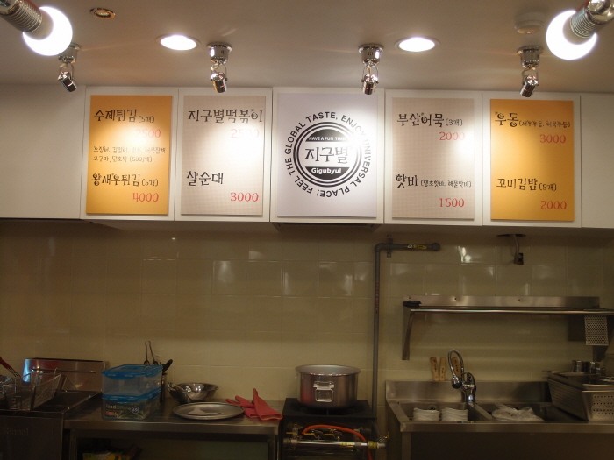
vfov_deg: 41.8
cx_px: 307
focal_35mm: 34
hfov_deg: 54.0
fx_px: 603
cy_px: 230
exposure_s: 1/250
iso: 125
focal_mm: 7.41
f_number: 1.8
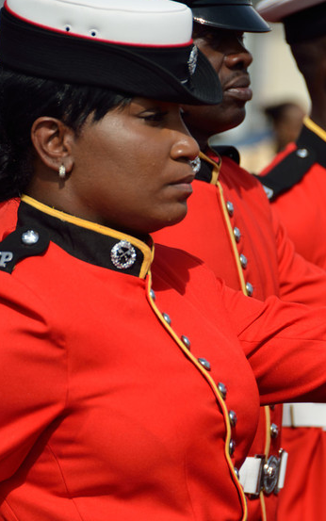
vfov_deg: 5.4
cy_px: 308
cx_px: 154
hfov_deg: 3.4
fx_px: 5483
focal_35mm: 386
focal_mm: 200
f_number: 5.6
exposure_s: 1/640
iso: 100
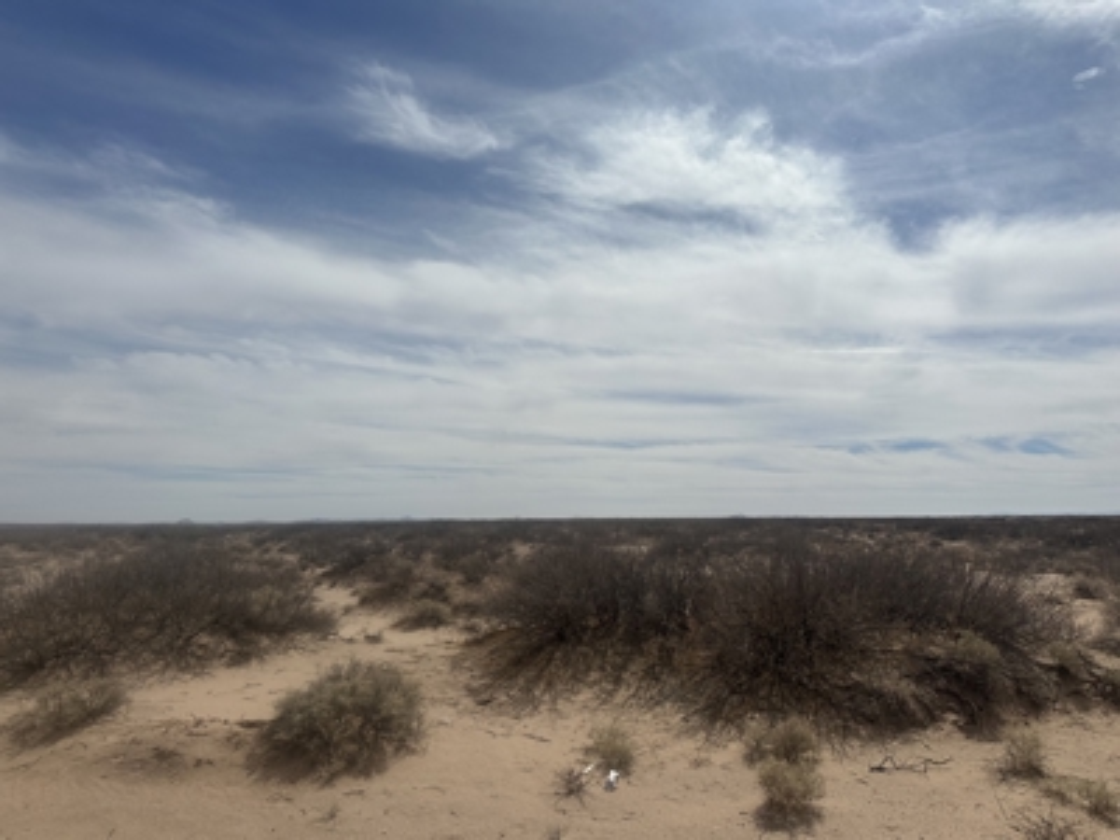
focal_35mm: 24
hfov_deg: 71.6
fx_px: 777
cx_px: 560
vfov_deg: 56.8
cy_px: 420
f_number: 1.78
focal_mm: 6.86
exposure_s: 1/18519
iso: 80
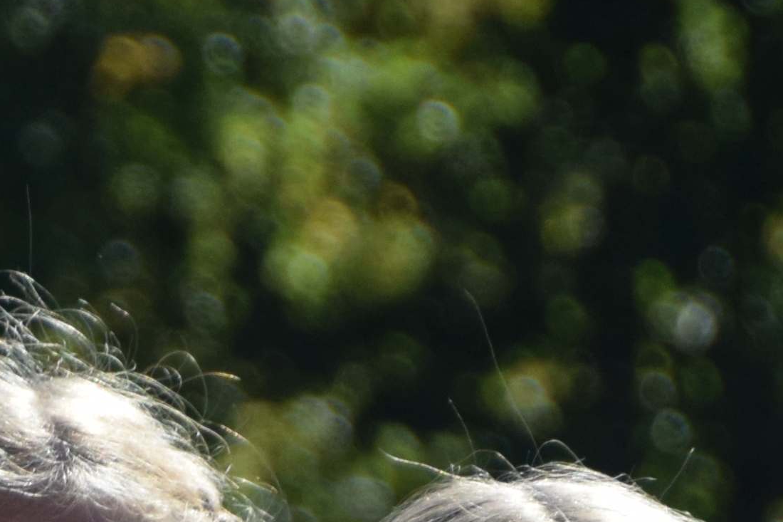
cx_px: -657
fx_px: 23137
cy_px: 1268
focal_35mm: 1064
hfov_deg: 1.9
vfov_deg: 1.3
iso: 400
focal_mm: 130
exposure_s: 1/1000
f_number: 6
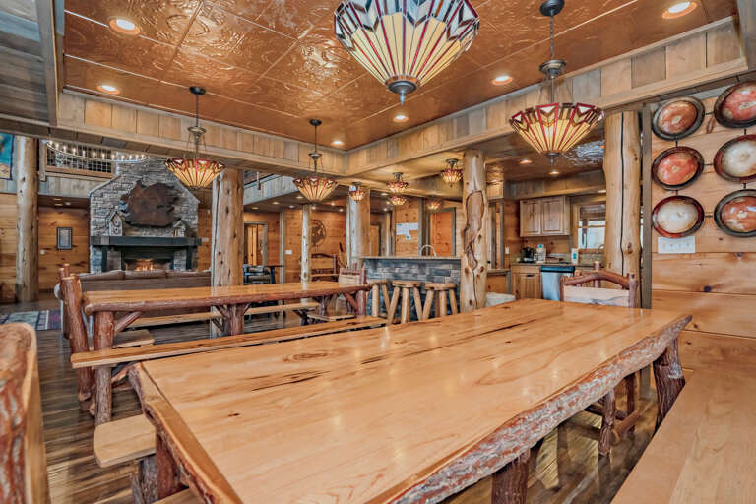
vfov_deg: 73.7
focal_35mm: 16
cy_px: 252
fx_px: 336
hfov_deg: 96.7
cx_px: 378
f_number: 6.3
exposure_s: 1/160
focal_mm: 16
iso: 1250
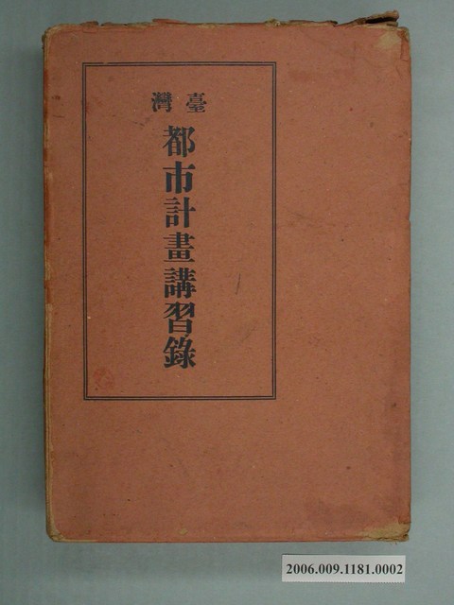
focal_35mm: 59
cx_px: 227
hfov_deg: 24.8
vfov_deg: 32.7
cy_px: 302
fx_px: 1032
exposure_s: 1/30
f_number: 6.2
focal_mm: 12.2
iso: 200
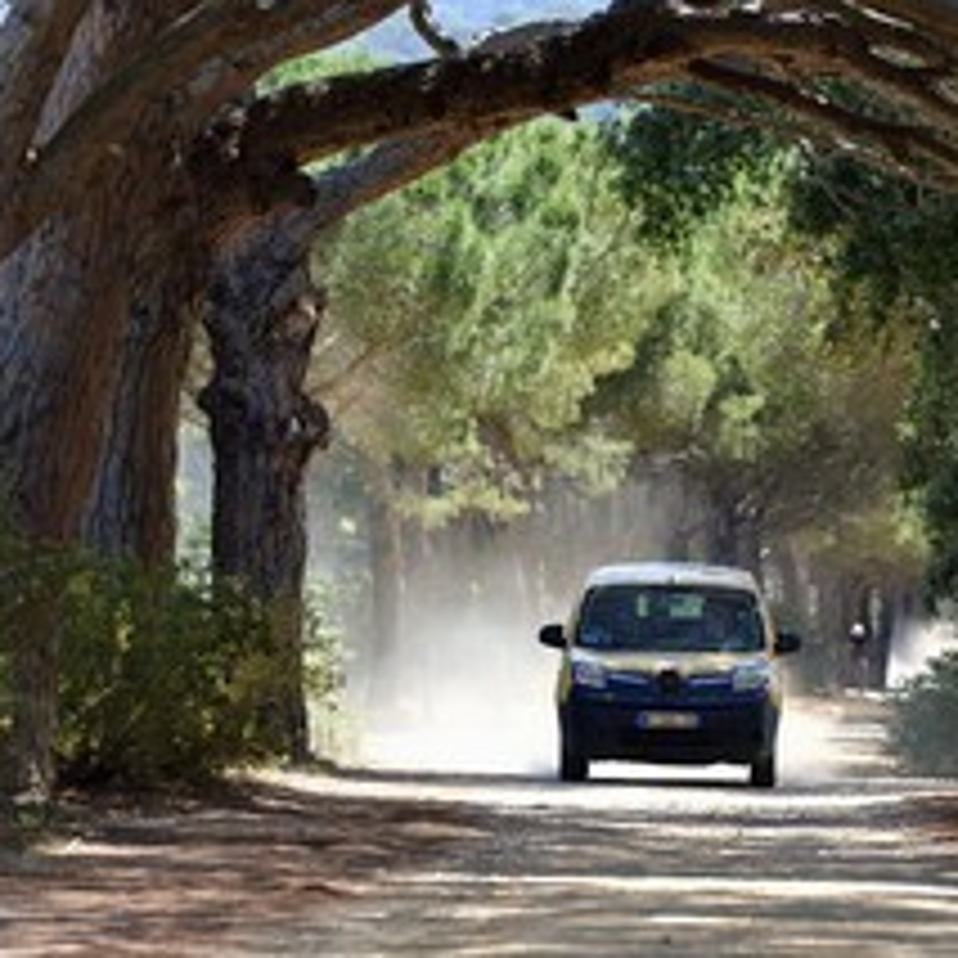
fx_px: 10489
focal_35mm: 335
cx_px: 430
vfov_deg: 5.2
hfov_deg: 5.2
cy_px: 409
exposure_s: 1/6400
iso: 1600
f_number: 4
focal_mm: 200
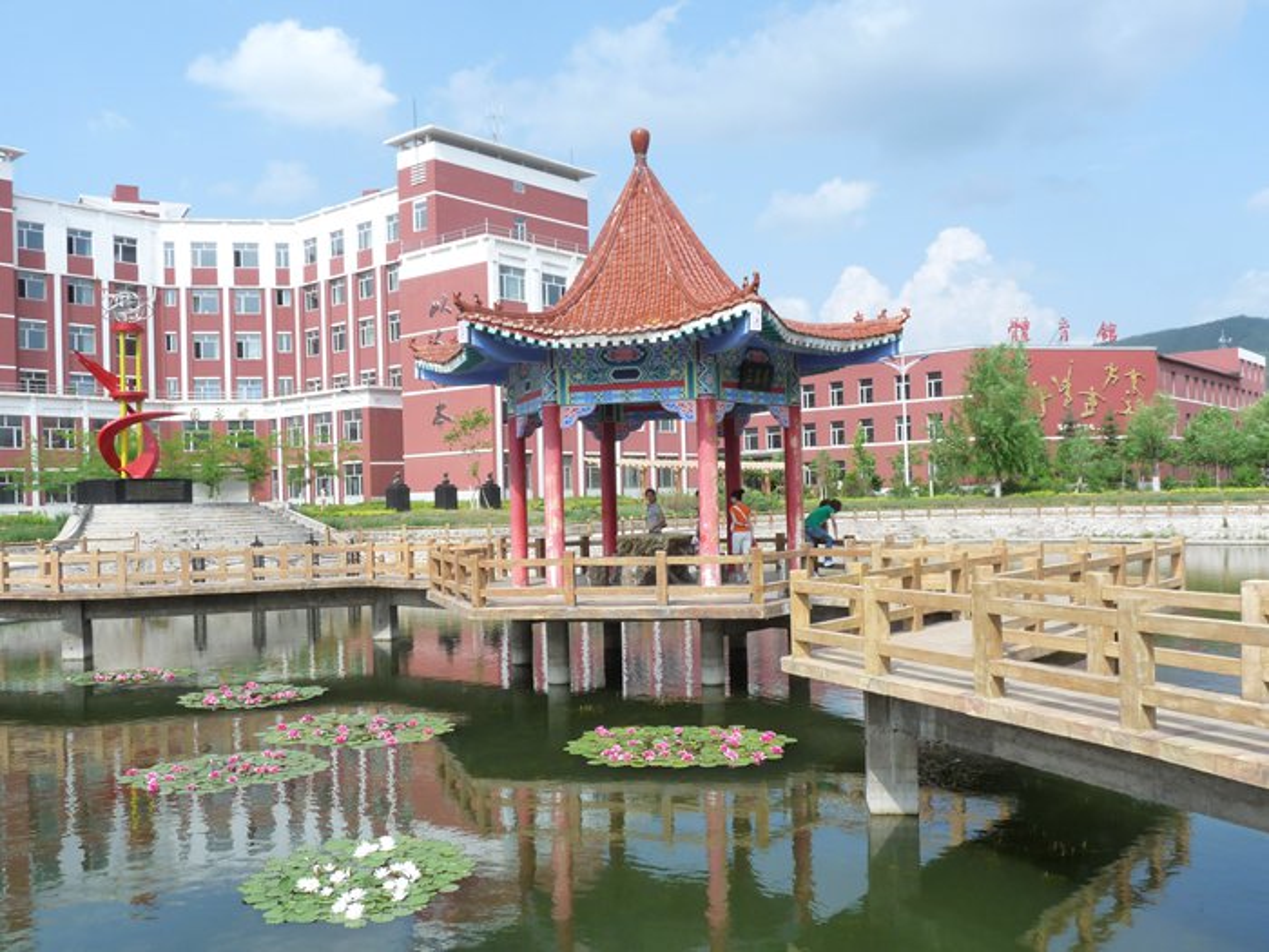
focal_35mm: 28
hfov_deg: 63.4
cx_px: 634
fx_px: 1026
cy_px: 476
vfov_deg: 49.7
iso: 160
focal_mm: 4.9
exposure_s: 1/250
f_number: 5.6
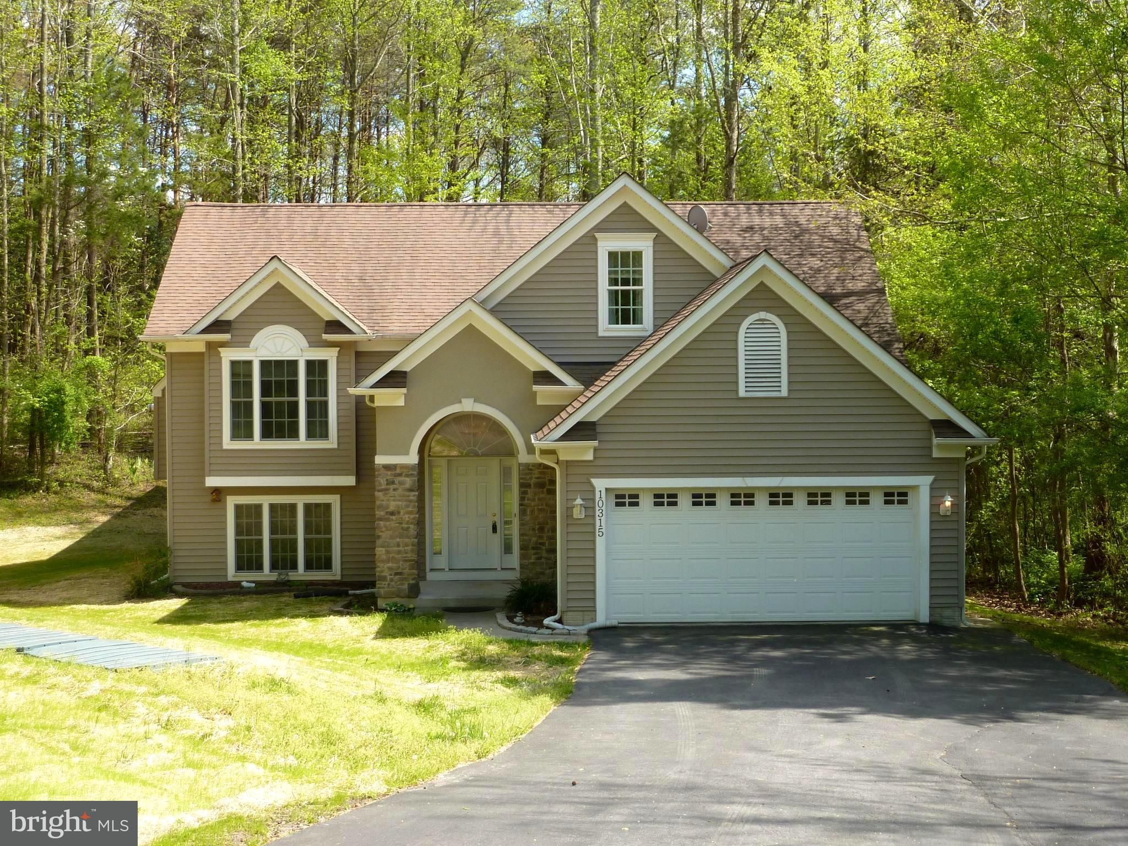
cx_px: 564
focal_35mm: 52
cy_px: 423
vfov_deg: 28.0
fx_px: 1694
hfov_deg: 36.8
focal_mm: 8.5
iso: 80
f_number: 3.8
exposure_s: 1/250
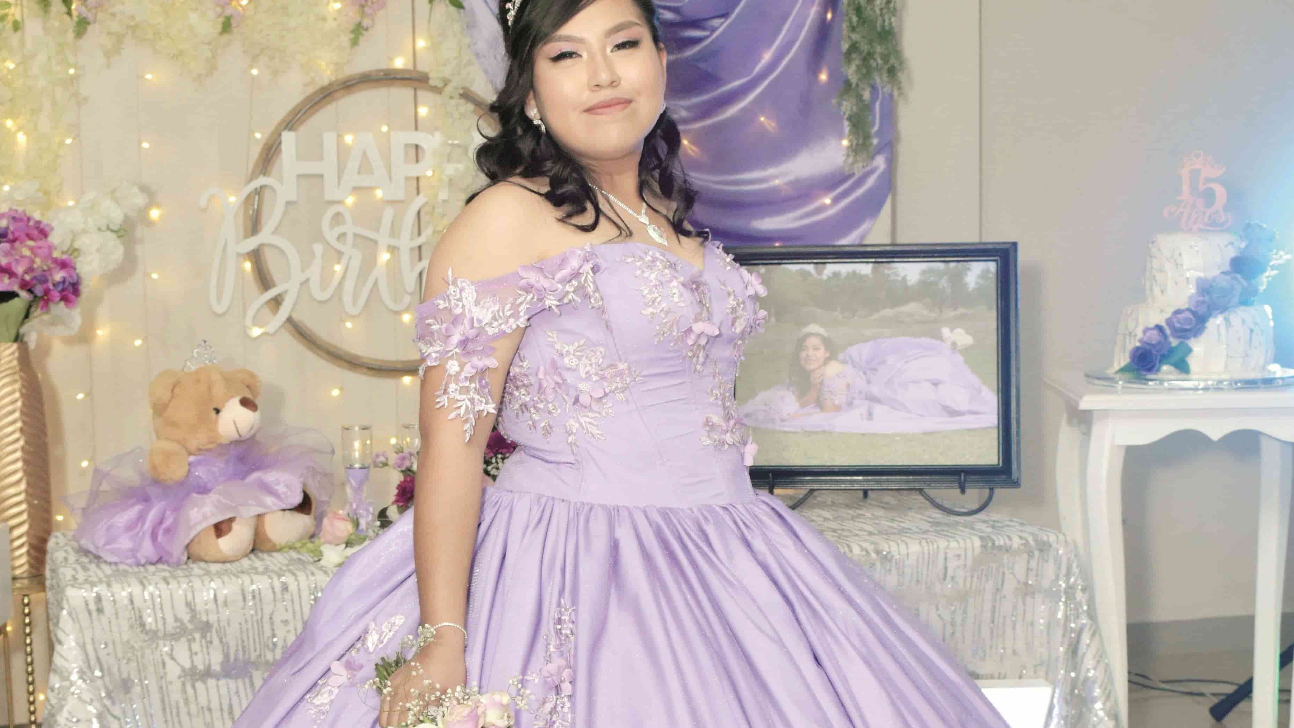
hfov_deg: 30.6
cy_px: 577
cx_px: 618
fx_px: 2362
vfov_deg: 17.4
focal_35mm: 69
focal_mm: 27
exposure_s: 1/80
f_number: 5
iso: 1600
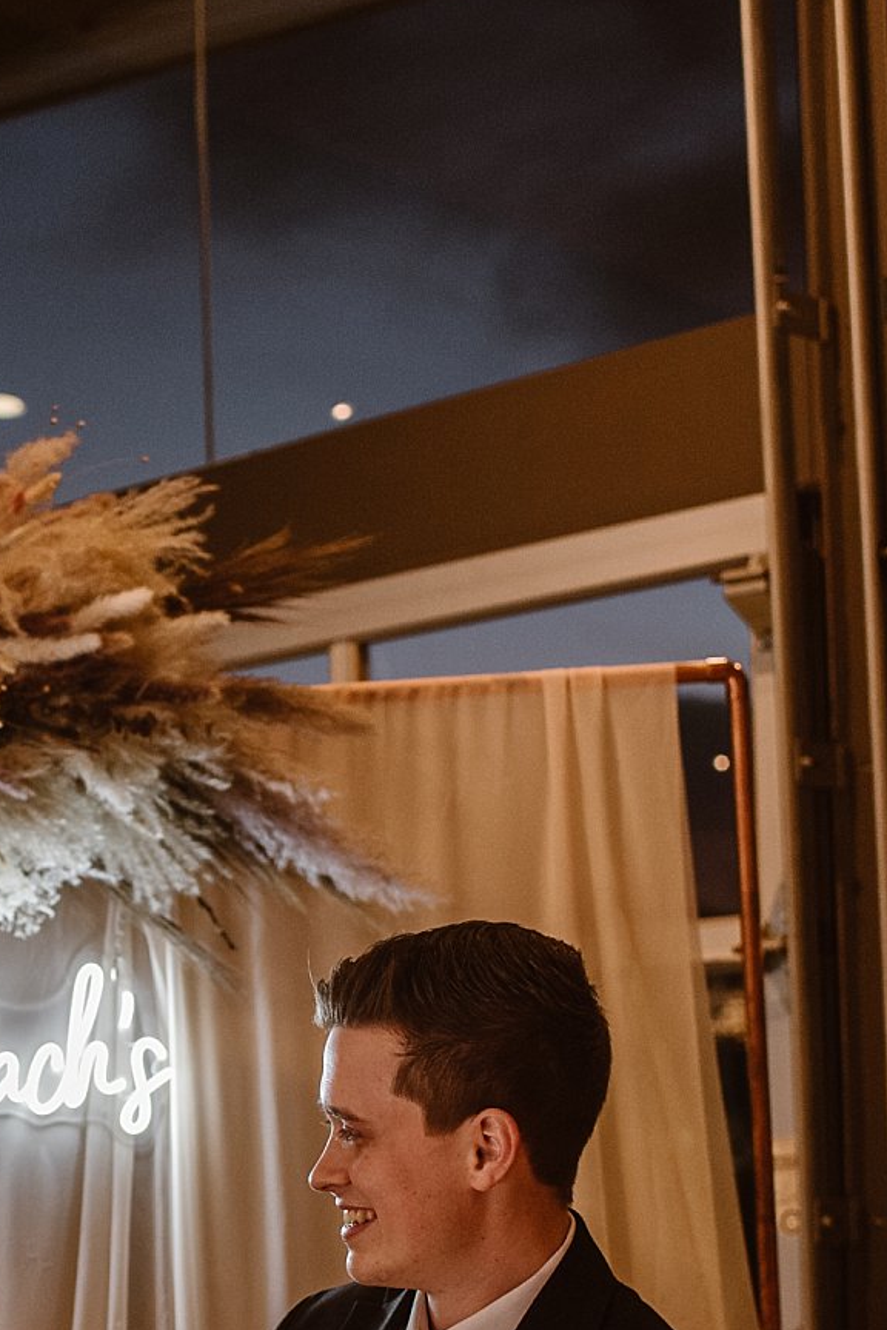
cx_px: -30
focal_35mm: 83
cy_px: 1065
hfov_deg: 16.1
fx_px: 3067
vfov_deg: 24.1
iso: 1250
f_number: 2.8
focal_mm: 35
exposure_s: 1/250
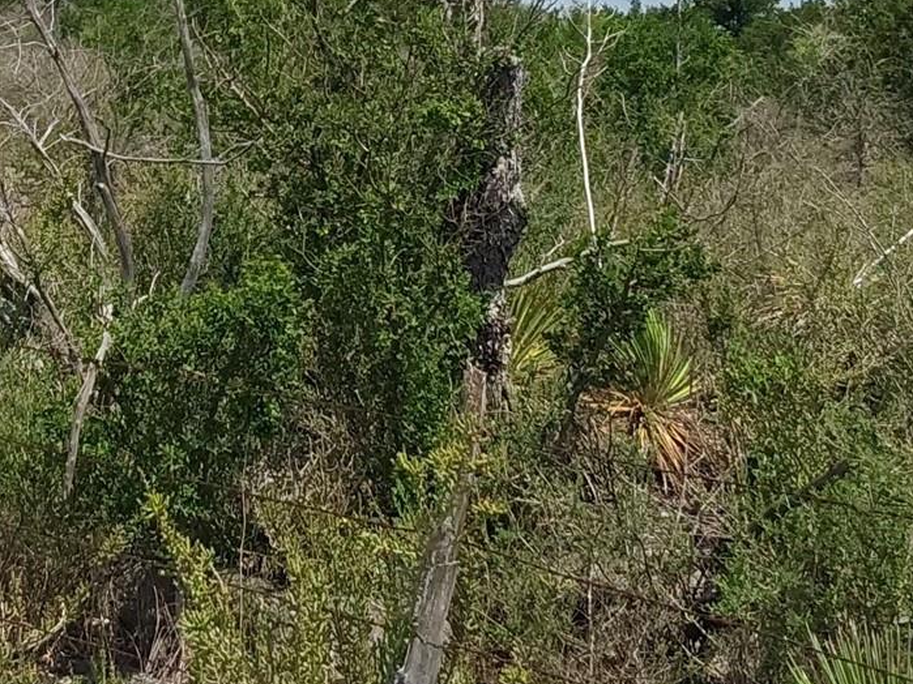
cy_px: -153
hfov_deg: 23.6
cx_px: 208
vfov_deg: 17.1
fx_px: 2162
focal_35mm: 82
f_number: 1.9
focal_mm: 2.91
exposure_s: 1/3249
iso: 50
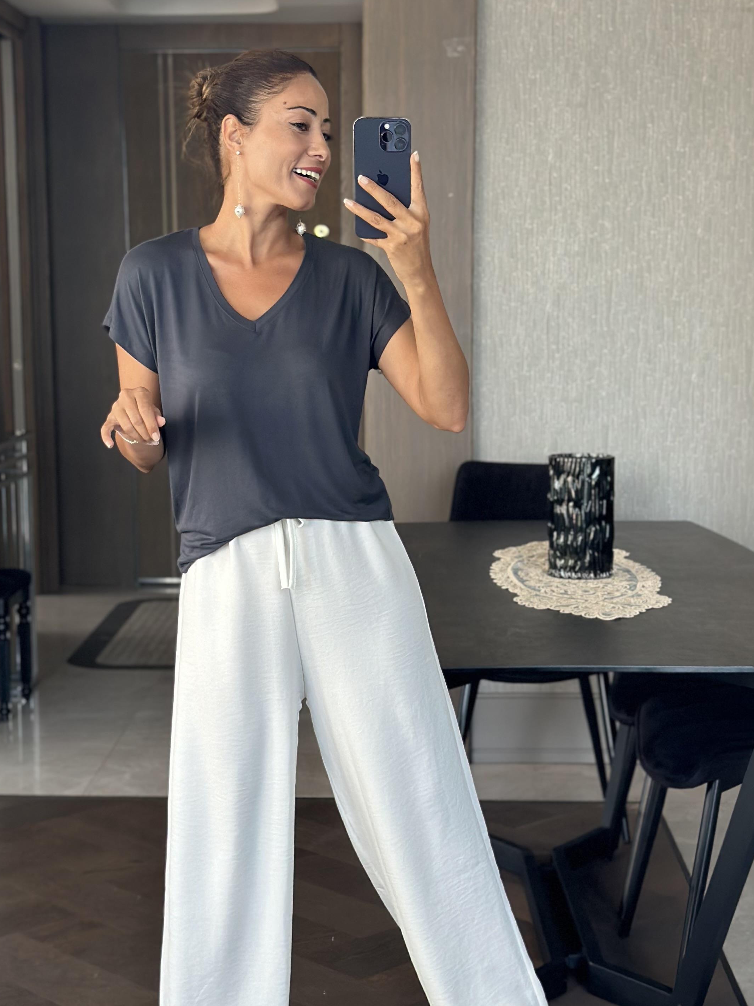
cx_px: 303
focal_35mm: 68
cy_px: 590
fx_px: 1975
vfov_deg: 28.5
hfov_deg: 21.6
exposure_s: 1/120
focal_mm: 6.86
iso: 125
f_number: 1.78
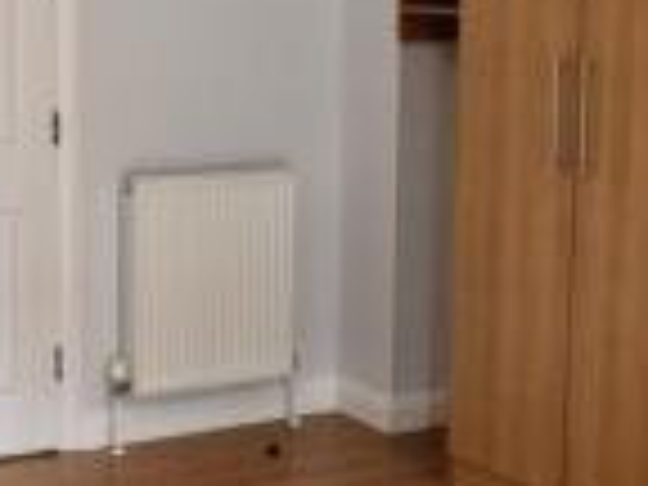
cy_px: 250
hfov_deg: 22.5
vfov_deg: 17.2
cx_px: 158
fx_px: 1610
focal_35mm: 86
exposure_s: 1/60
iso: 560
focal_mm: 18
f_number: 4
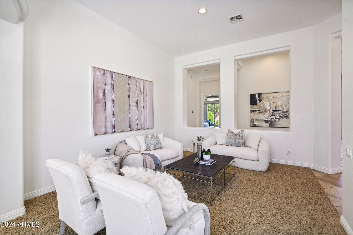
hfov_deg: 96.8
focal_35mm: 16
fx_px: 157
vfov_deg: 73.7
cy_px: 118
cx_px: 176
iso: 125
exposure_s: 1/8
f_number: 8
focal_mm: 16
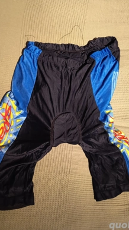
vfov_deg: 69.8
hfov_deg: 42.9
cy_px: 112
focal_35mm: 27
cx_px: 66
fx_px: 164
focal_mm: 5.27
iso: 2190
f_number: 1.7
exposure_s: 1/16.7
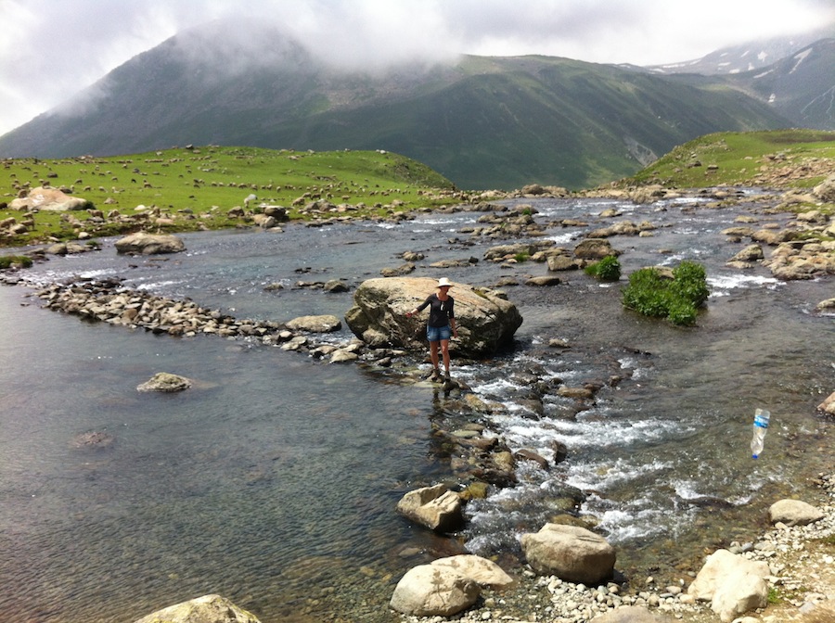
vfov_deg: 40.6
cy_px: 312
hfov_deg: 52.7
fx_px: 843
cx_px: 418
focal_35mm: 35
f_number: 2.8
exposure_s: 1/1588
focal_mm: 3.85
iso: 80
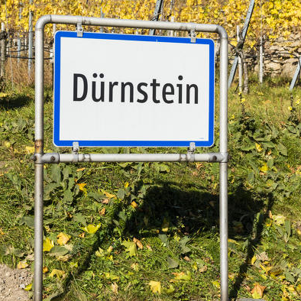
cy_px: 146
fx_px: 826
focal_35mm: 84
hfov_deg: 20.6
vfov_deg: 20.6
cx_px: 149
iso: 200
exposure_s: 1/500
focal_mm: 65
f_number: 11
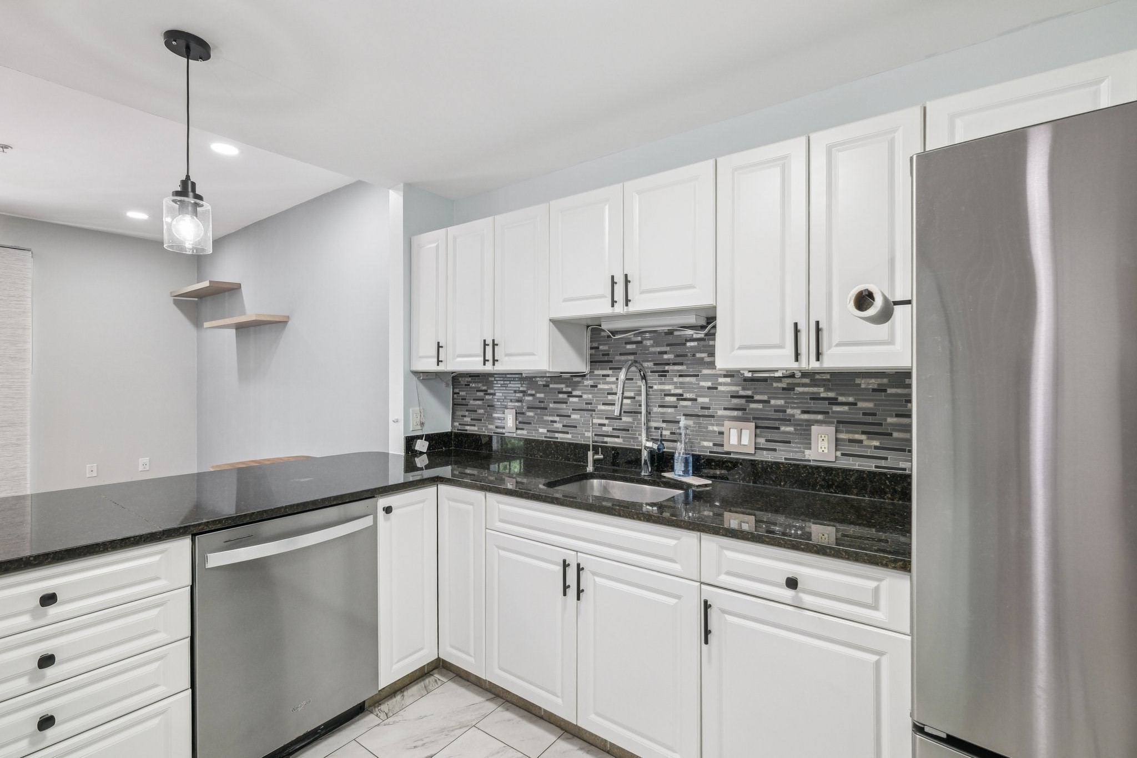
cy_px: 379
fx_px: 474
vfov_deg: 77.3
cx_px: 568
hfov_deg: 100.4
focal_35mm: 15
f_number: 5.6
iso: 400
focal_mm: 10
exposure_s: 1/15
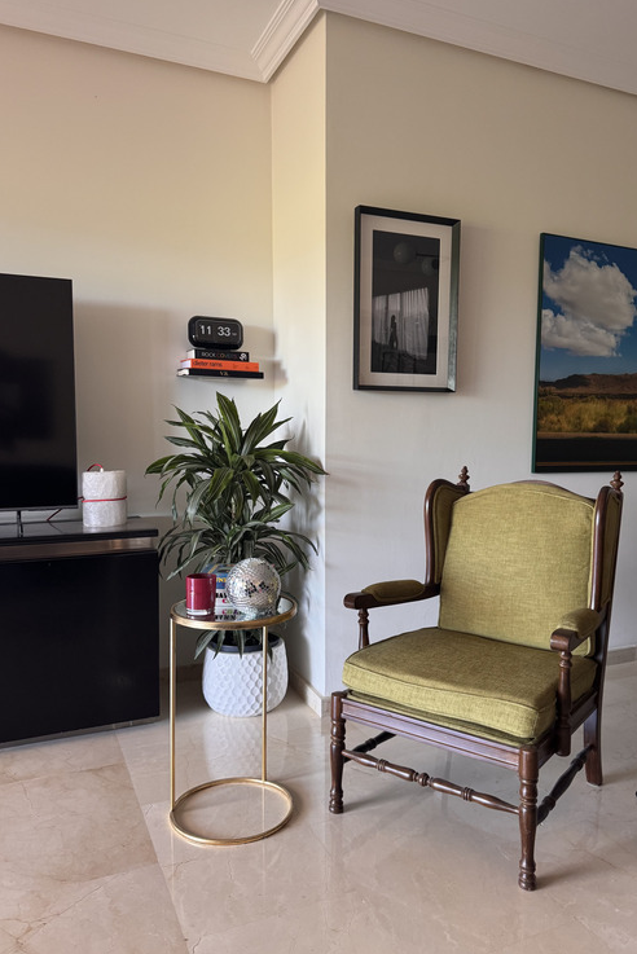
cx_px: 351
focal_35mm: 26
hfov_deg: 49.5
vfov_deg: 69.4
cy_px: 479
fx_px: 689
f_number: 1.78
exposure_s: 1/60
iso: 250
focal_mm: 6.76
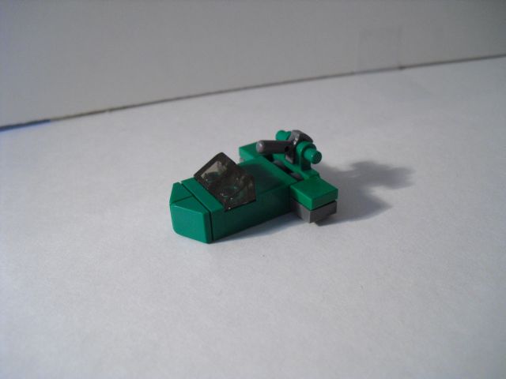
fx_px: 526
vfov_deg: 39.7
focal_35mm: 36
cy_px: 190
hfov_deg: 51.4
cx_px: 253
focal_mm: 6.3
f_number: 3.1
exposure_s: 1/80
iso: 400
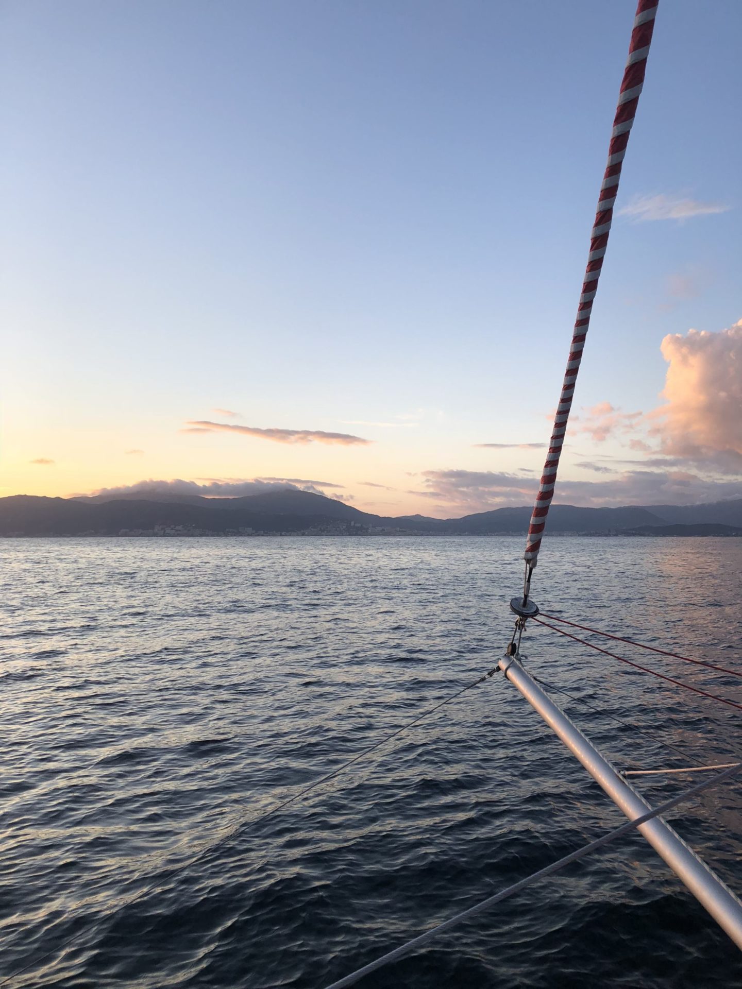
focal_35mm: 28
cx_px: 371
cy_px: 494
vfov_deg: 63.4
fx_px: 800
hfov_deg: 49.7
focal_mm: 4
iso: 20
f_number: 1.8
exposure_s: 1/363
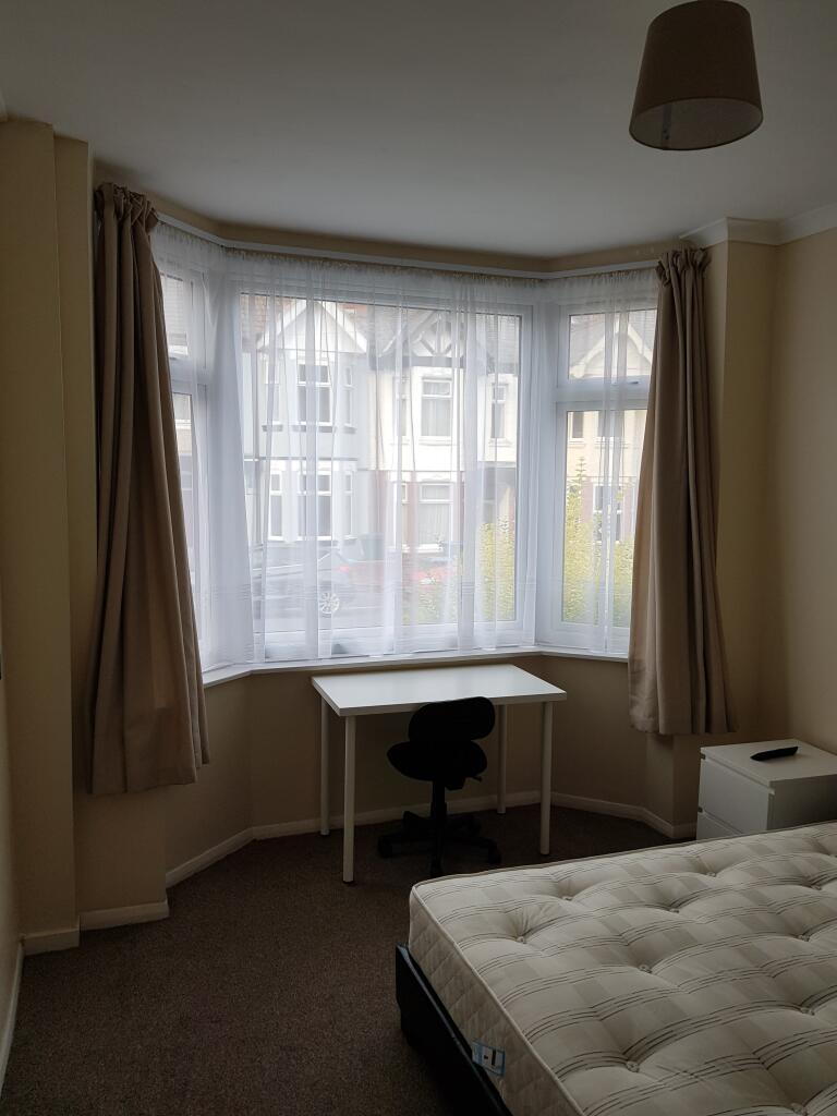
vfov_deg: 67.3
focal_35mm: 26
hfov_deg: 53.1
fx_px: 838
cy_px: 558
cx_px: 418
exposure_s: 1/182
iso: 40
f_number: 1.7
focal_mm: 4.2
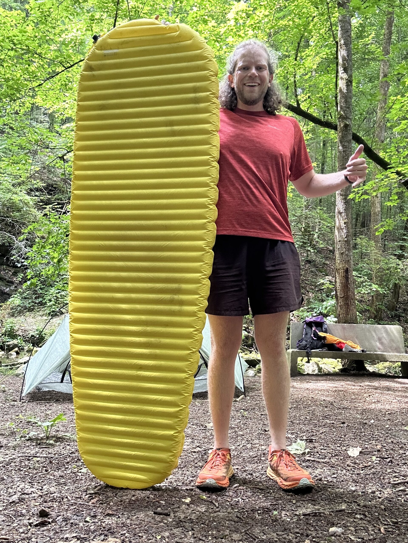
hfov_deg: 46.8
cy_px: 272
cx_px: 204
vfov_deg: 60.0
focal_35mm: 30
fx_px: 471
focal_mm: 2.69
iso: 100
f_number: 1.9
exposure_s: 1/60
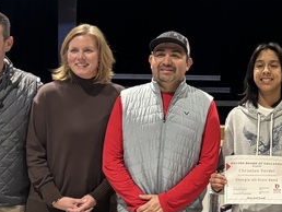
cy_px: 27
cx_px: 308
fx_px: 840
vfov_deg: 14.3
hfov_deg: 18.4
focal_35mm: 103
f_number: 1.6
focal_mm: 5.96
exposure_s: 1/60
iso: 500
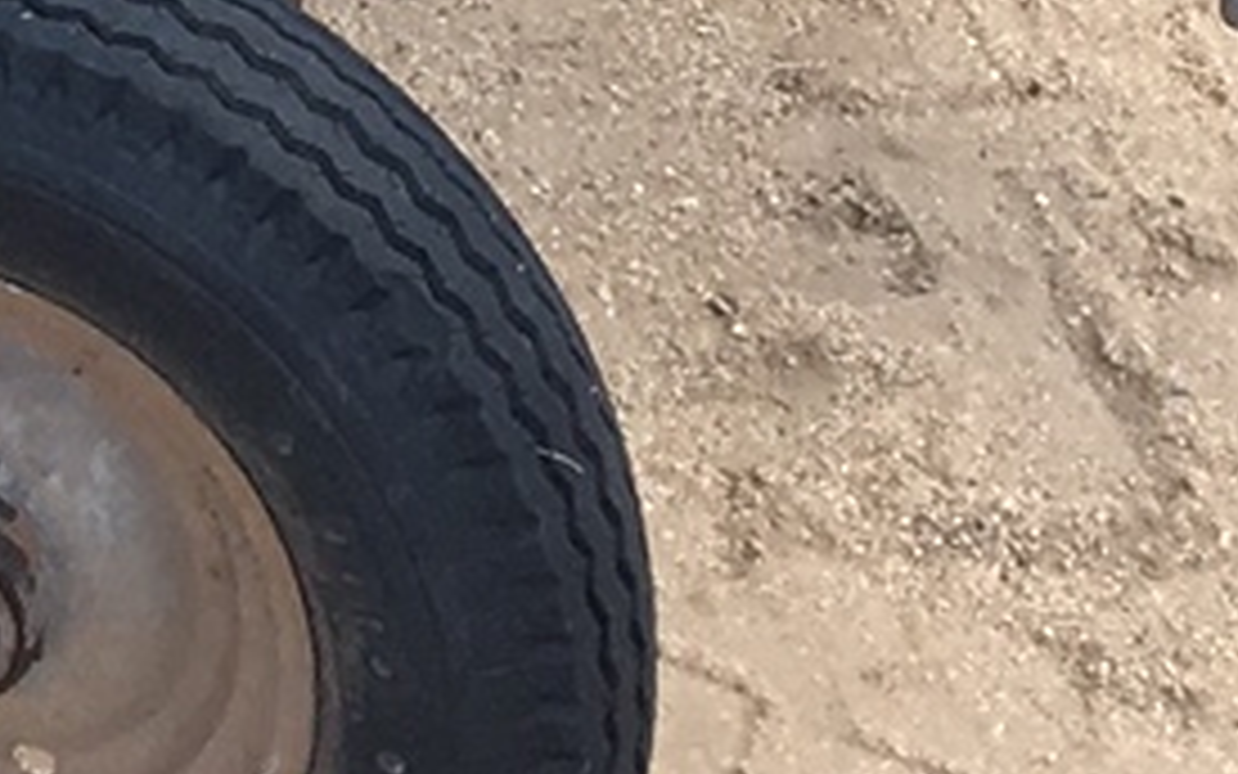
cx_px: -806
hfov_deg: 9.0
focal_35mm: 225
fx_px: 7593
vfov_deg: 5.2
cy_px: -2290
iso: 25
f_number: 2.2
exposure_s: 1/405
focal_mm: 4.15
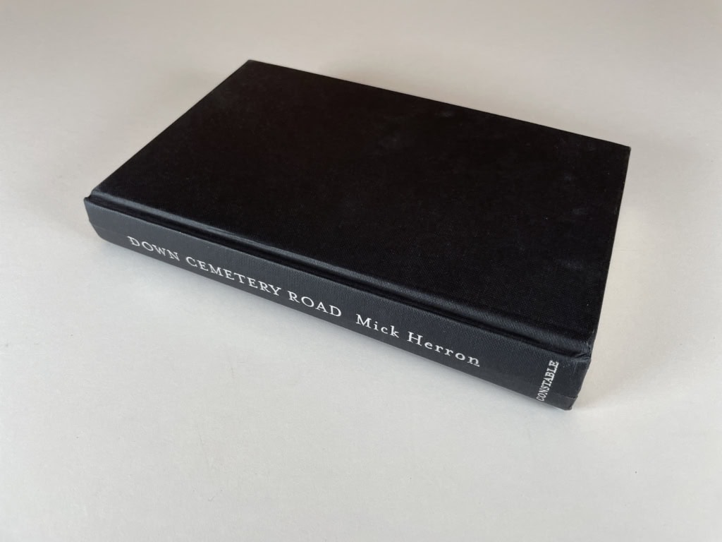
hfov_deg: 67.3
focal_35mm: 26
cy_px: 271
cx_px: 361
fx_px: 542
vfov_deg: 53.1
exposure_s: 1/100
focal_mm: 4.2
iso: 50
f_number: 1.6
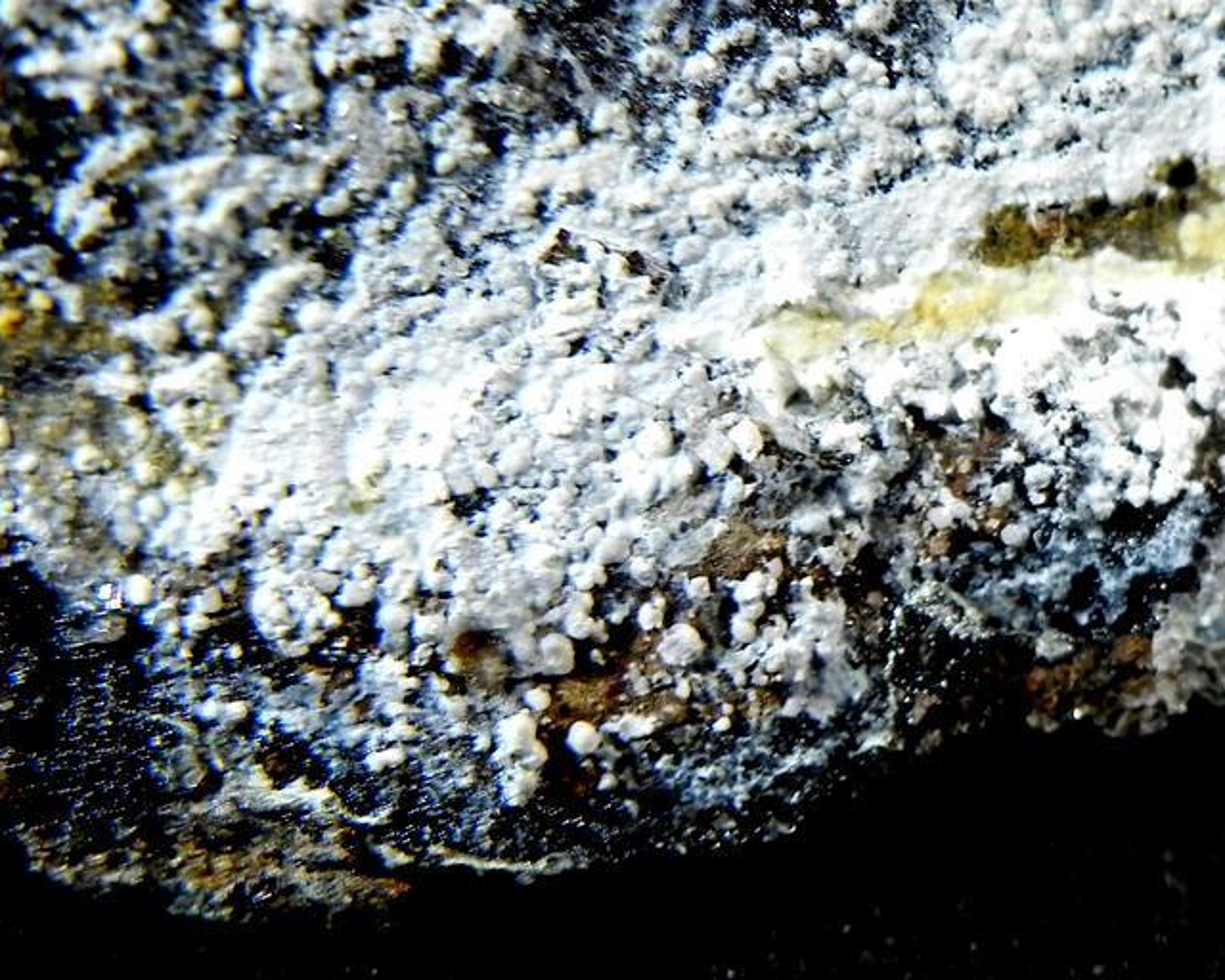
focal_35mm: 143
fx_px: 5185
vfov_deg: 10.8
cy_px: 484
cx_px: 1191
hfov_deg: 13.3
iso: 160
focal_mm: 13.4
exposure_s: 1/90.7
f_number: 4
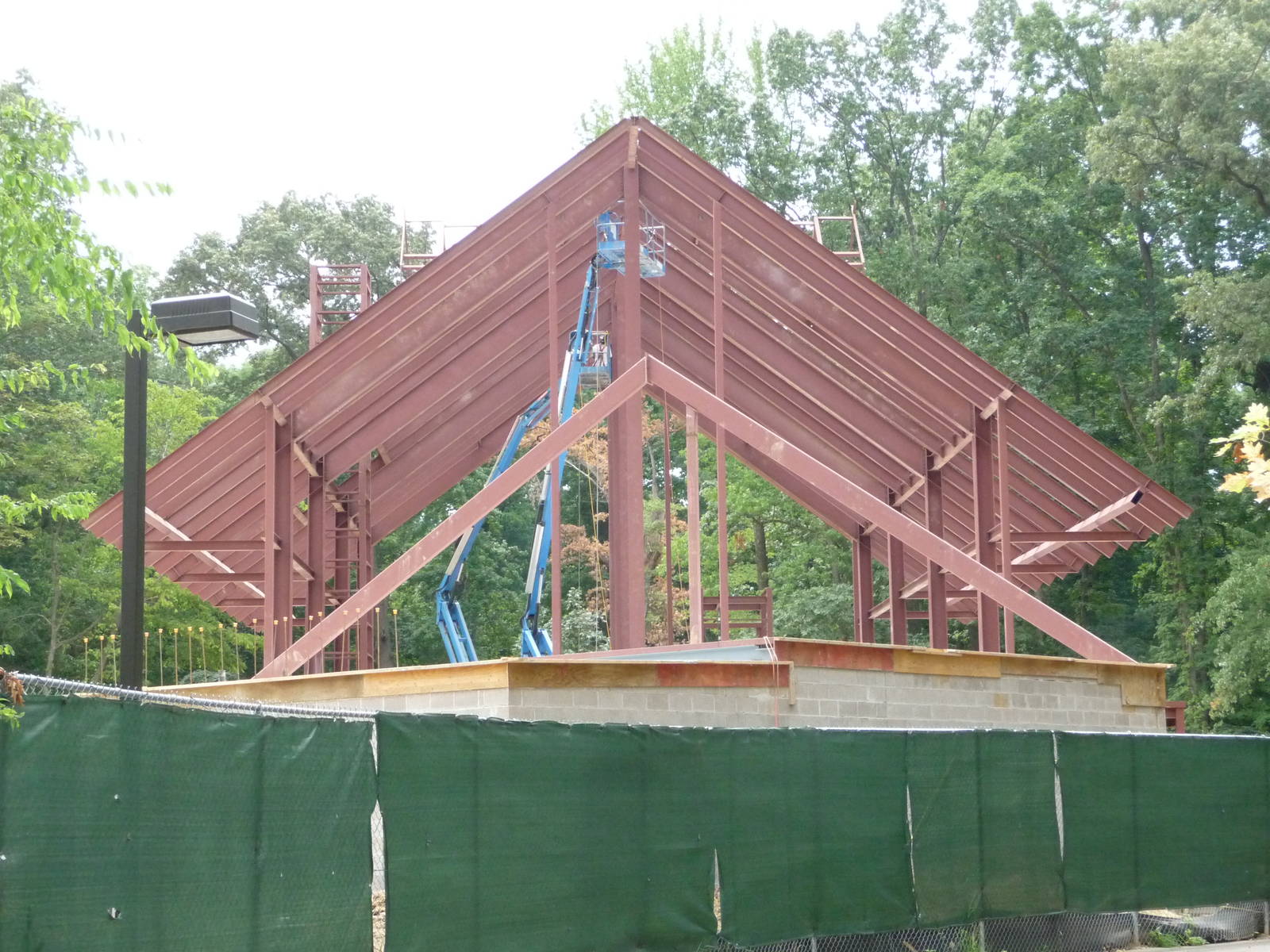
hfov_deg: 27.0
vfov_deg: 20.4
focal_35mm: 72
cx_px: 635
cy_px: 476
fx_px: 2642
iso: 400
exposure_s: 1/500
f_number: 4.6
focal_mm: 12.2
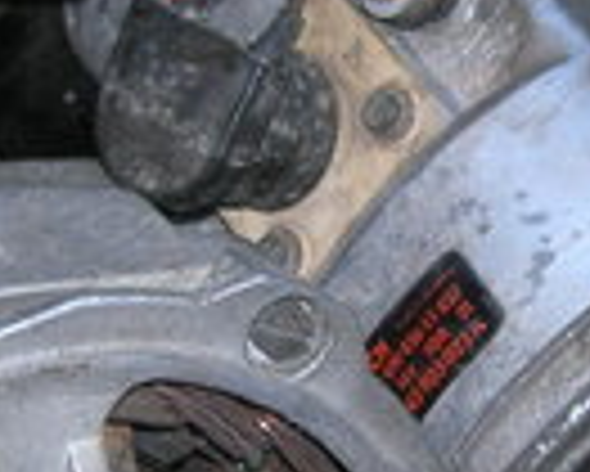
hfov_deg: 13.8
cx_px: 437
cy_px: 187
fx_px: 2429
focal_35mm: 139
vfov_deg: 11.1
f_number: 2.9
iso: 50
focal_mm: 5.7
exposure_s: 1/60.1
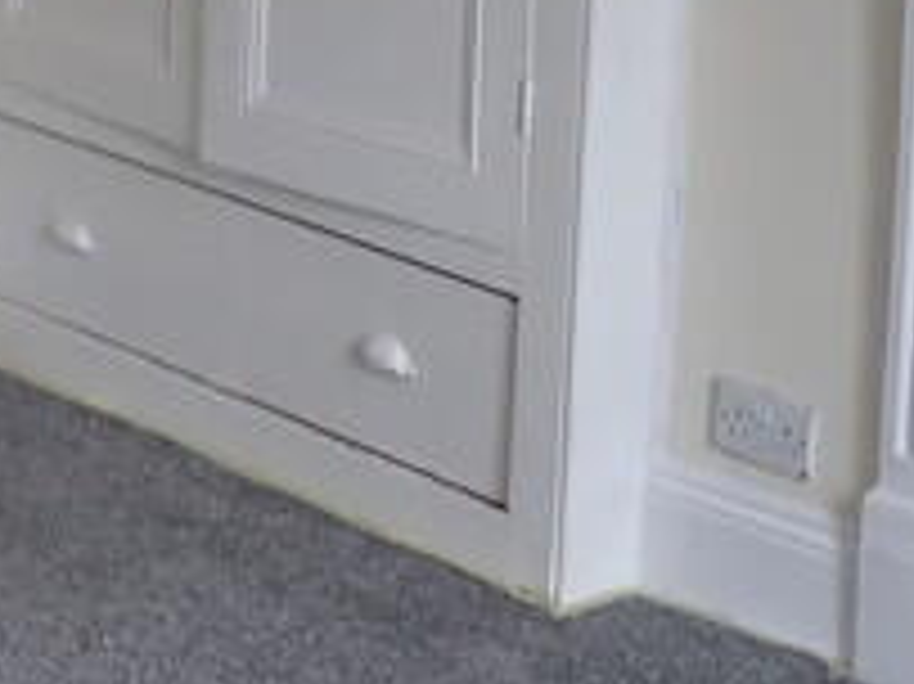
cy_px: -315
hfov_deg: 15.6
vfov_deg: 11.3
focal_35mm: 126
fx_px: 3325
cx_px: 612
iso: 100
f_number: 2.8
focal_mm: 4.5
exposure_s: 1/60
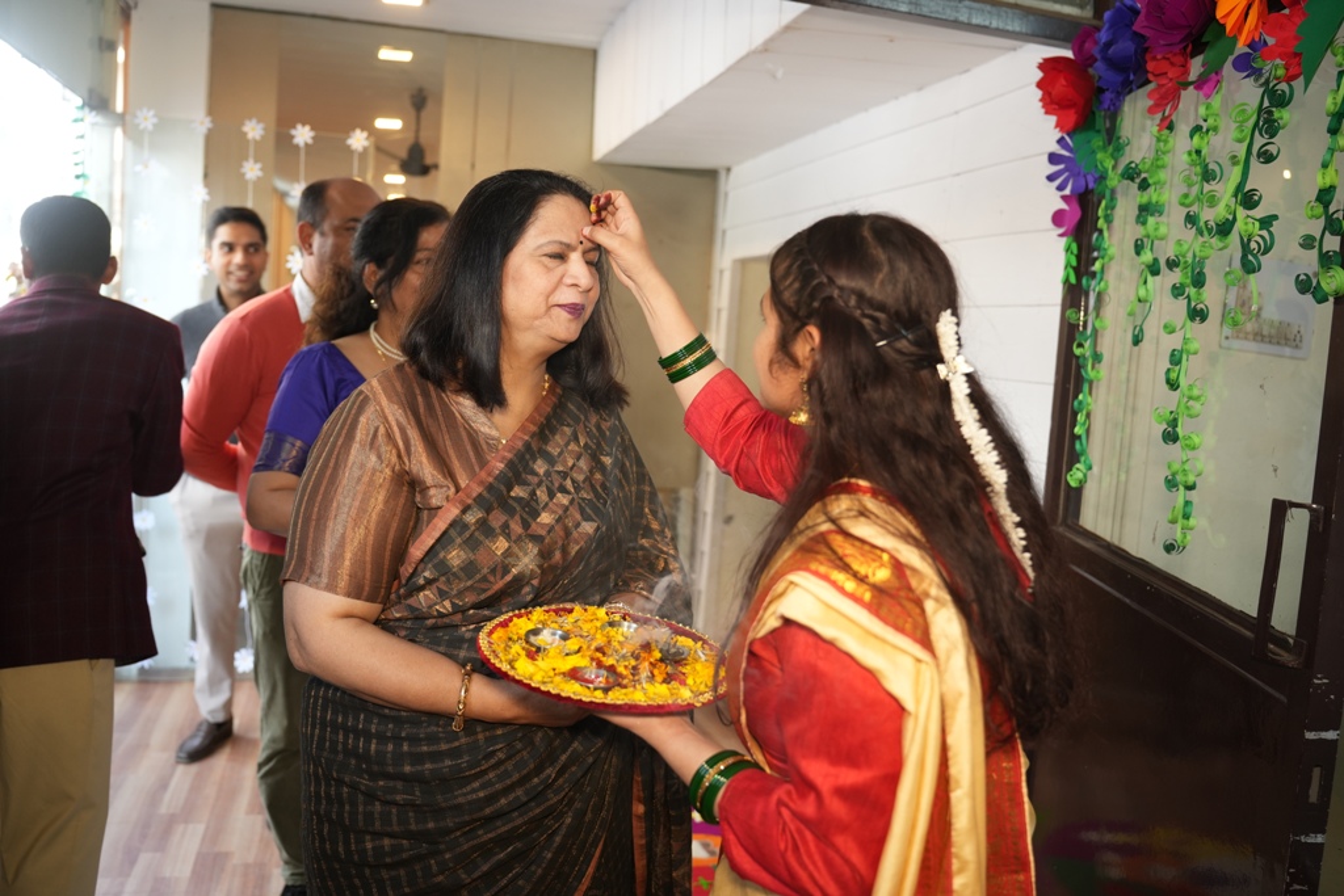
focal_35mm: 28
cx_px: 672
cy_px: 448
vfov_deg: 46.4
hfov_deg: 65.5
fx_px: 1045
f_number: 2.8
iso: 500
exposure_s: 1/80
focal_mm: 28
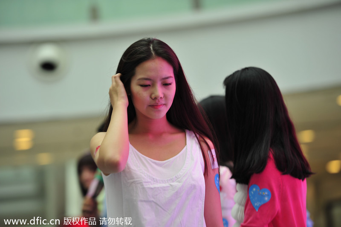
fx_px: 1278
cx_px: 170
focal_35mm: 135
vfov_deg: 10.1
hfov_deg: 15.2
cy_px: 114
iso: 200
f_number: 2.8
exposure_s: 1/90
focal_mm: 135
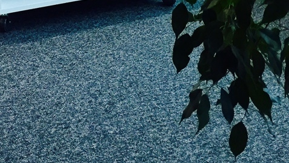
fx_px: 828
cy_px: -162
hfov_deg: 19.5
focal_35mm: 108
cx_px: 39
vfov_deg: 10.4
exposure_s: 1/33
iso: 64
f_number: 2.2
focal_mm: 4.15
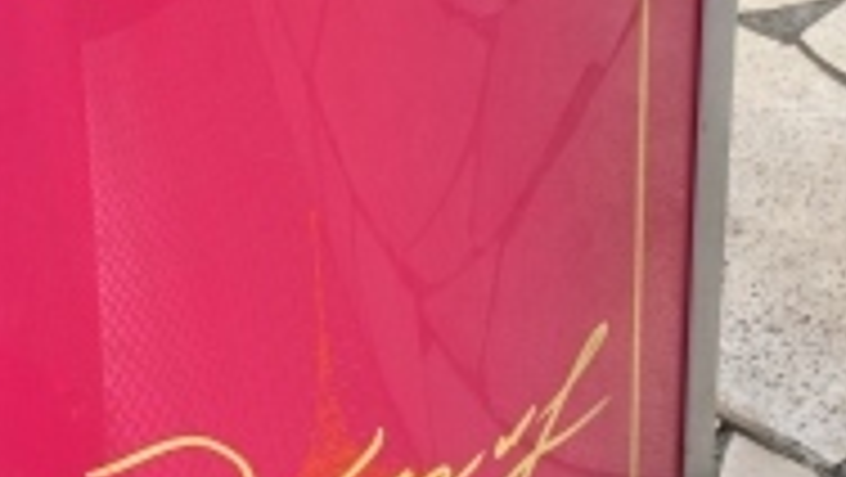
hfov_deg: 25.1
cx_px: 232
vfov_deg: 14.4
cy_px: 364
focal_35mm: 84
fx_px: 1885
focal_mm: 4.15
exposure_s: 1/120
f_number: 2.2
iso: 32
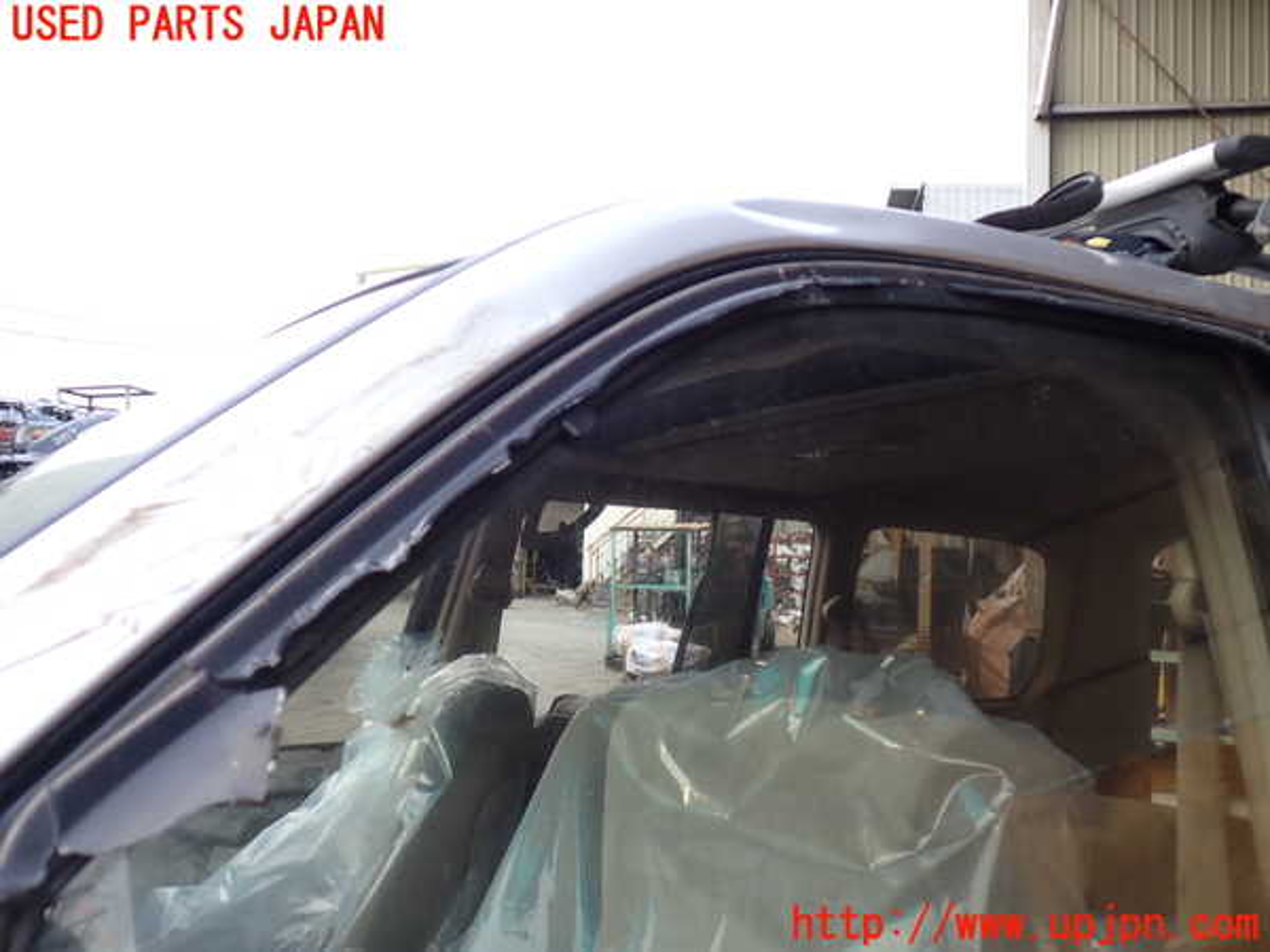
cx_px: 635
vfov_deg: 46.8
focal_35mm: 30
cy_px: 476
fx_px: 1101
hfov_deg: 60.0
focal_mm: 5.4
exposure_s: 1/80
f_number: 2.3
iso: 100
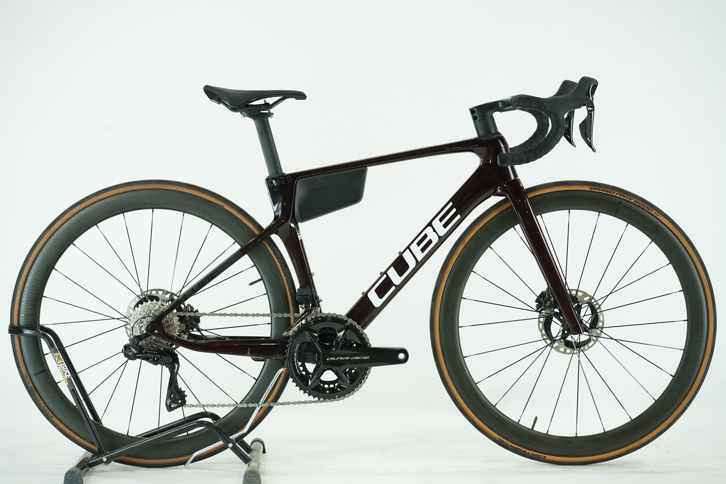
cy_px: 242
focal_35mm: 70
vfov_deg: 19.5
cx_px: 363
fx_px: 1412
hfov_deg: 28.8
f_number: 8
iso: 3200
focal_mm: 70
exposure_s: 1/200
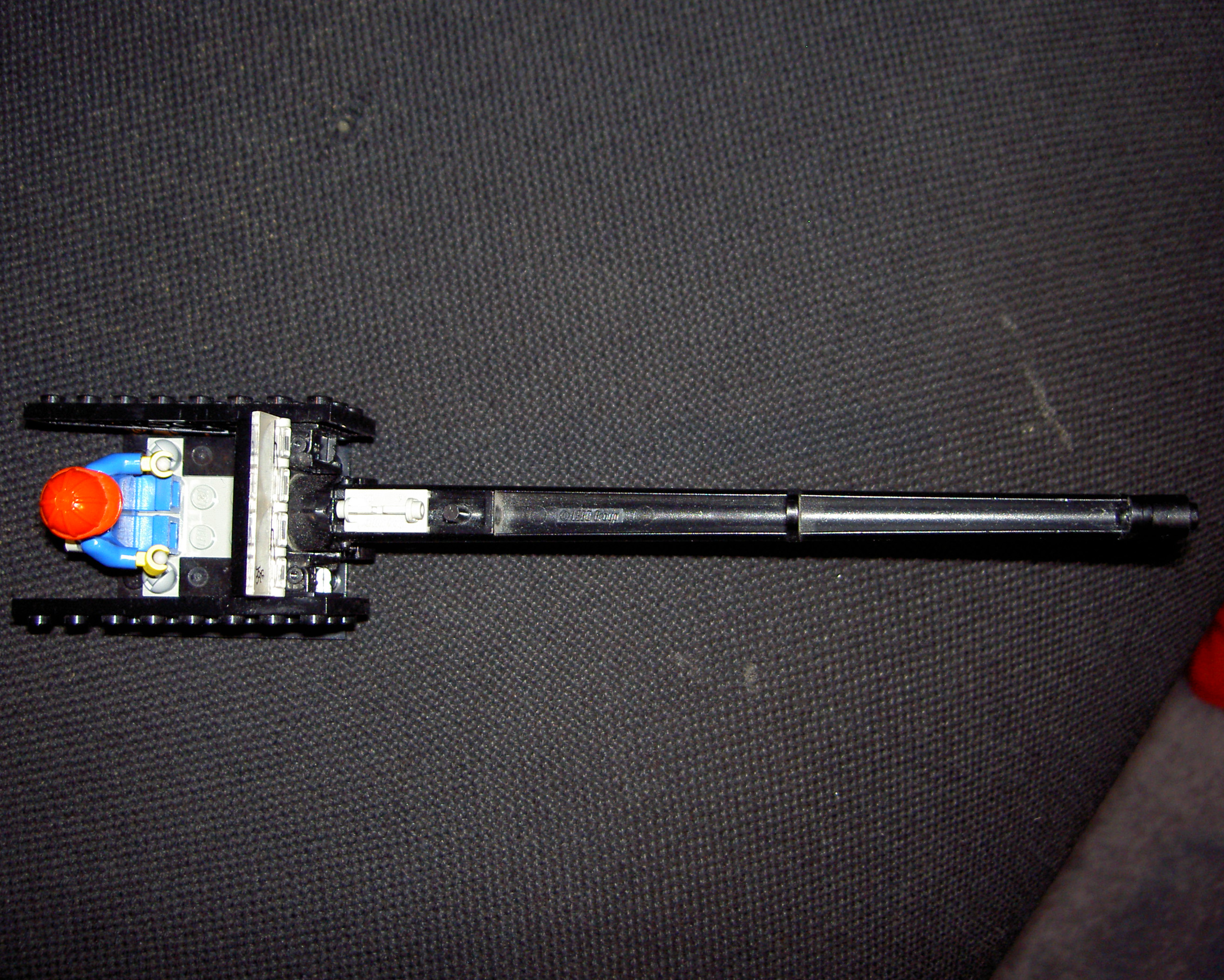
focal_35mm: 41
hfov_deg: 44.8
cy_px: 489
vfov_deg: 36.5
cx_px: 568
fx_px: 1485
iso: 200
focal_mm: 8
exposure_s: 1/60
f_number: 2.8
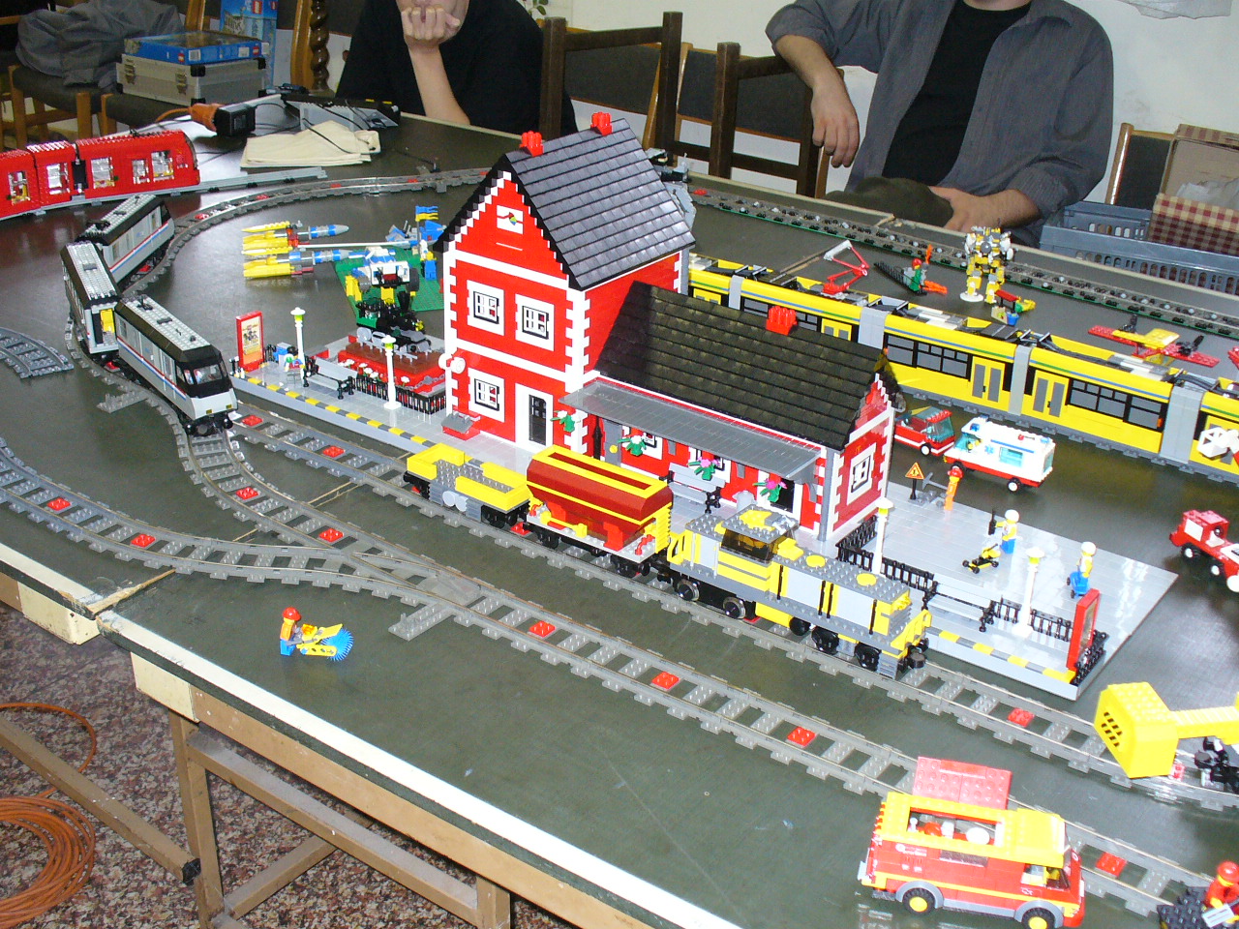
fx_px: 1468
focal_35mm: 41
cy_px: 464
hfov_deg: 45.8
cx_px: 620
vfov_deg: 35.1
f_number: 2.8
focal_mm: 6.1
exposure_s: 1/30
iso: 200
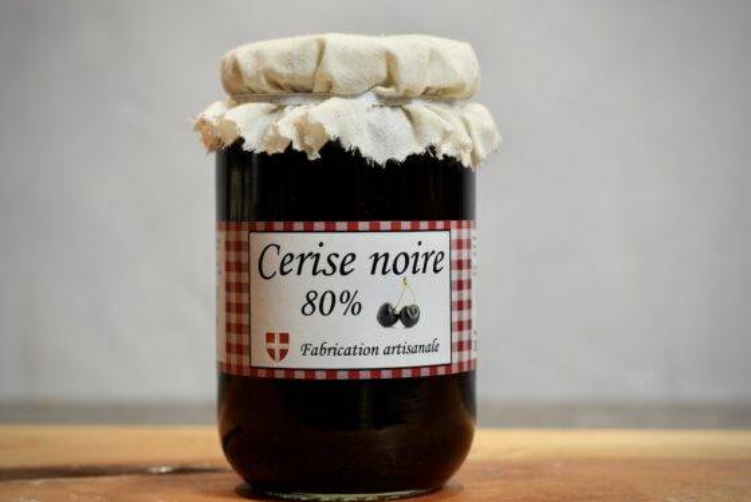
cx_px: 381
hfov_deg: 27.0
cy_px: 252
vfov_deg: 18.2
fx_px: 1565
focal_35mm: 75
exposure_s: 1/60
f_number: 8
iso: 2000
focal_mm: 70
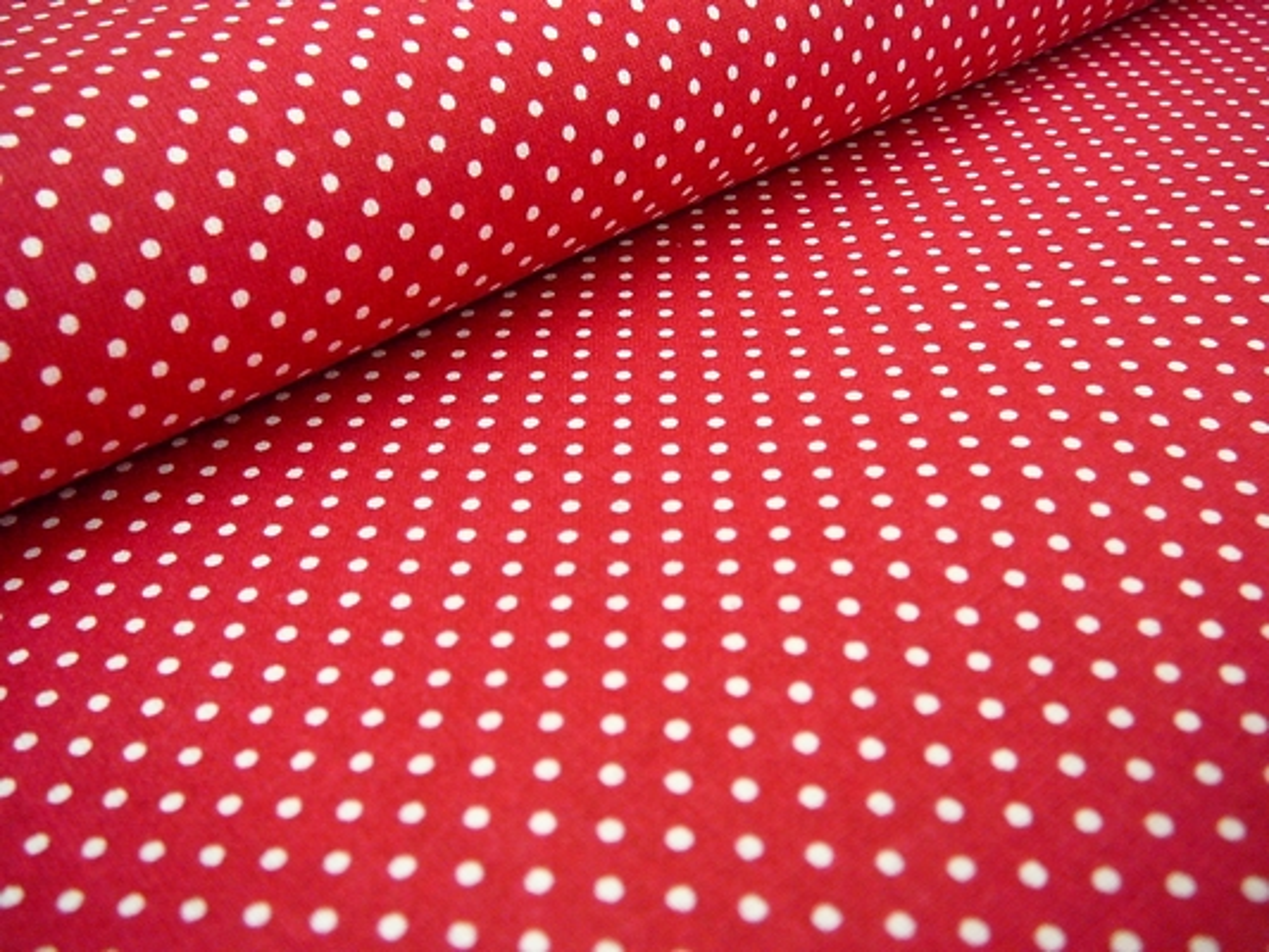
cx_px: 634
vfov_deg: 40.7
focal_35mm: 35
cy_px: 476
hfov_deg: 52.6
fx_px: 1283
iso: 200
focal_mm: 5.2
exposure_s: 1/13
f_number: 2.8
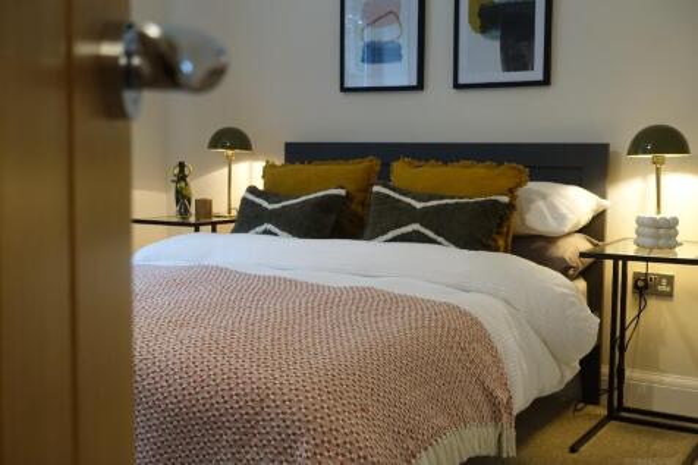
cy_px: 232
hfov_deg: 44.5
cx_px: 349
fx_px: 853
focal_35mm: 44
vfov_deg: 30.5
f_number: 2.8
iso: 500
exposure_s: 1/50
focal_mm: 16.17
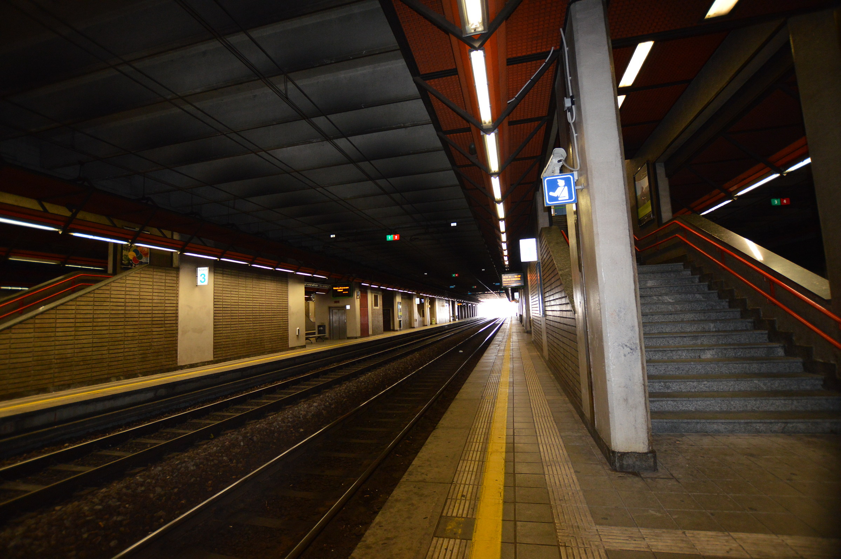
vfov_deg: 77.2
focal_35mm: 15
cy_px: 280
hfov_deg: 100.4
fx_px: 350
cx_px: 420
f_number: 3.5
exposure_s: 1/60
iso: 1000
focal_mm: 10
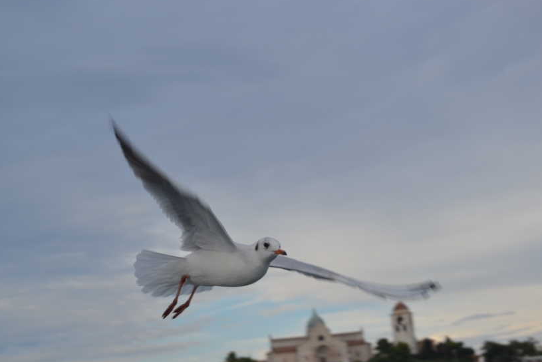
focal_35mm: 98
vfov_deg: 14.0
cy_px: 218
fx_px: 1476
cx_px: 274
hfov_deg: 20.8
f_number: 7.1
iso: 100
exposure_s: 1/200
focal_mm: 52
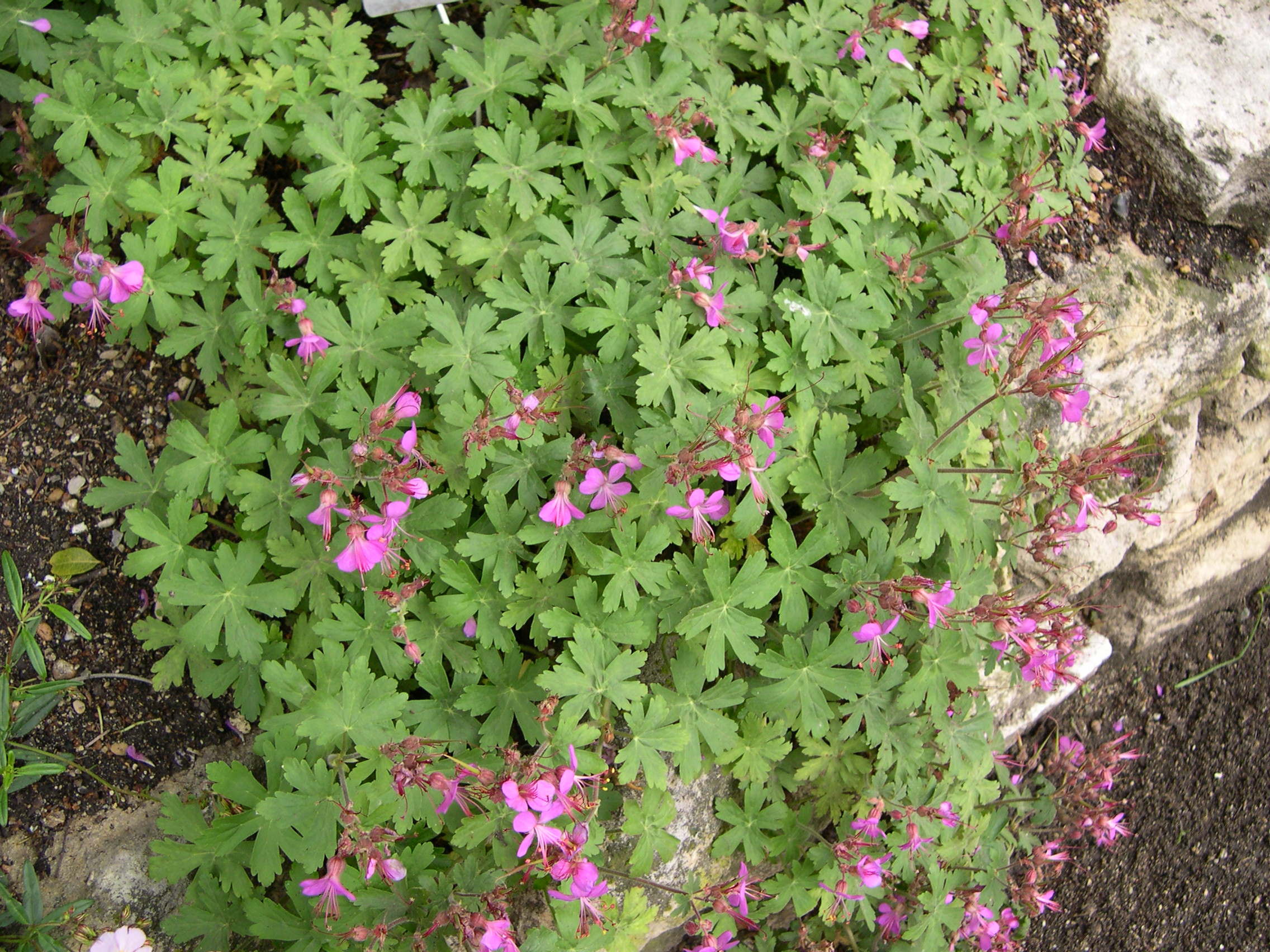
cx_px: 635
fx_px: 1394
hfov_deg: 49.0
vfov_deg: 37.7
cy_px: 476
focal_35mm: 38
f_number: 2.8
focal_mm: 8
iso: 100
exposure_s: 1/120
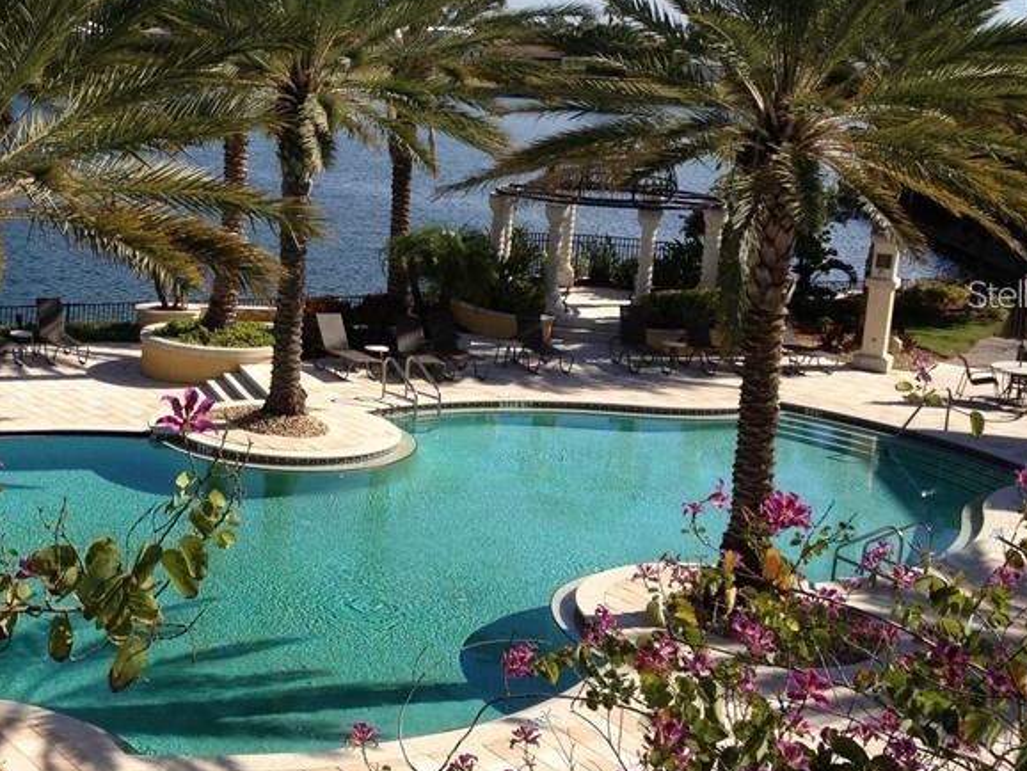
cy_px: 293
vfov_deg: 23.6
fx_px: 1840
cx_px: 226
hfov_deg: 30.5
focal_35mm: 62
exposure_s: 1/1727
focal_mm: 4.28
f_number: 2.4
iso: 50
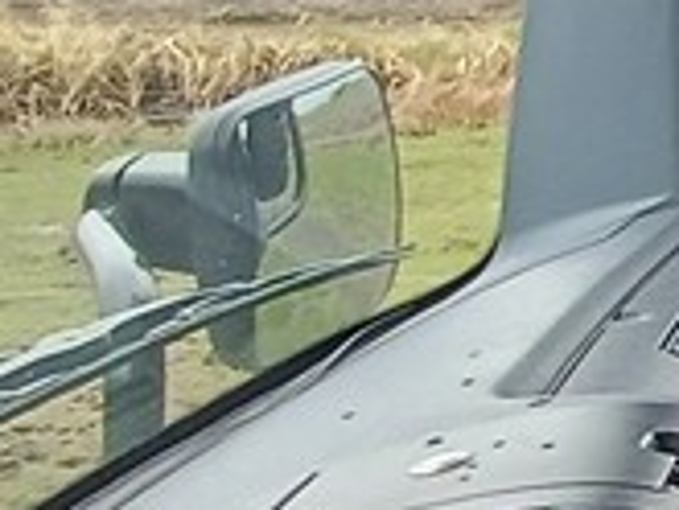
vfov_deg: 14.9
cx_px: 1811
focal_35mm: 99
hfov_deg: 12.8
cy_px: 156
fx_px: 1943
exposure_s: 1/50
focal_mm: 1.64
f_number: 2.2
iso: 64
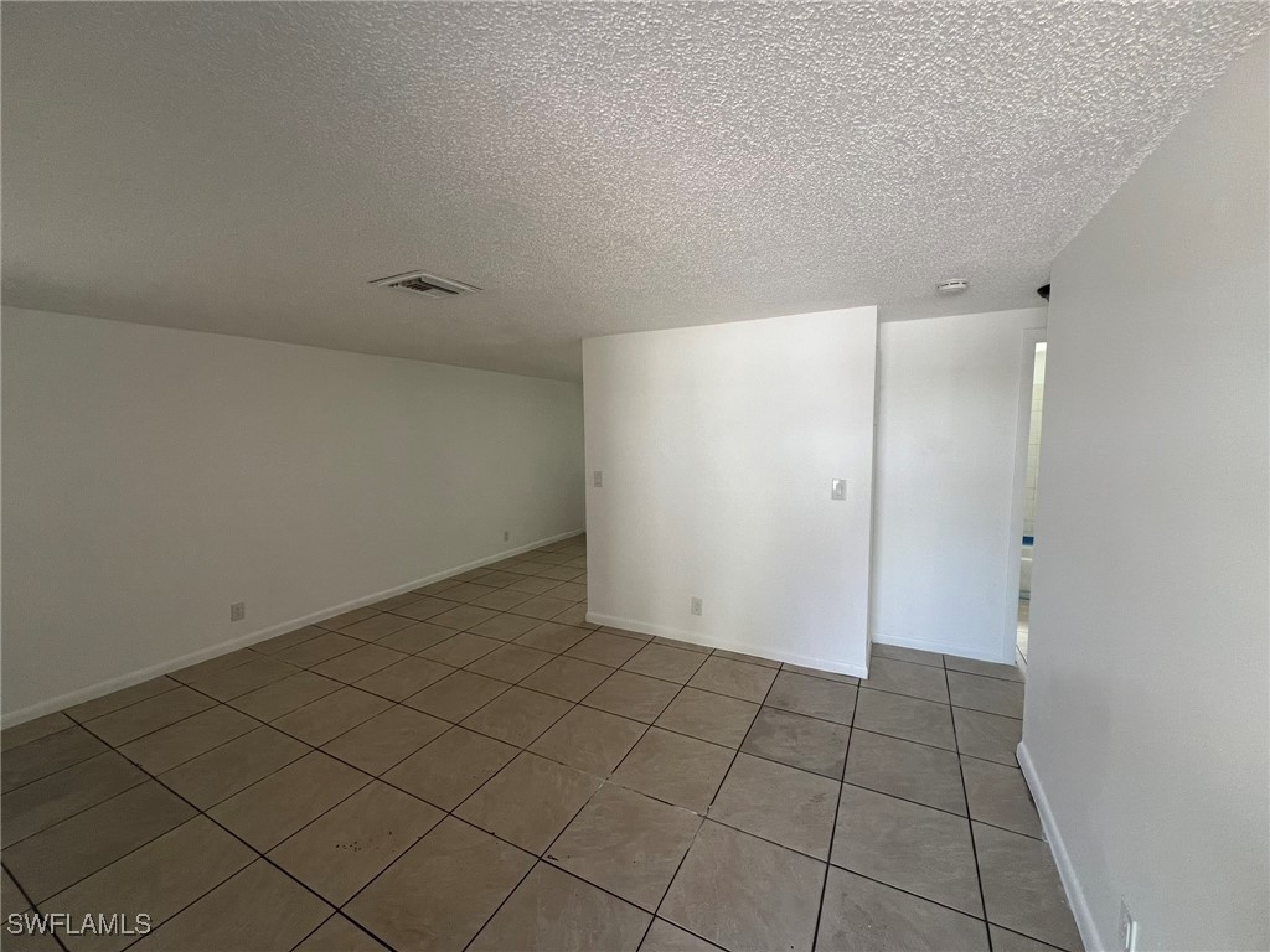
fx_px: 477
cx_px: 635
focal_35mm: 13
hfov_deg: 106.2
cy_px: 476
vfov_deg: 89.9
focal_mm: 1.57
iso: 64
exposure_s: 1/99
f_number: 1.8
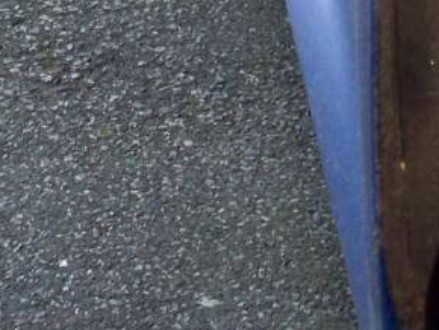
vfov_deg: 8.5
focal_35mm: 166
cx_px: 173
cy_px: -339
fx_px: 2107
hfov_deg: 11.9
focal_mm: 9.9
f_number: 2.9
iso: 200
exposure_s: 1/60
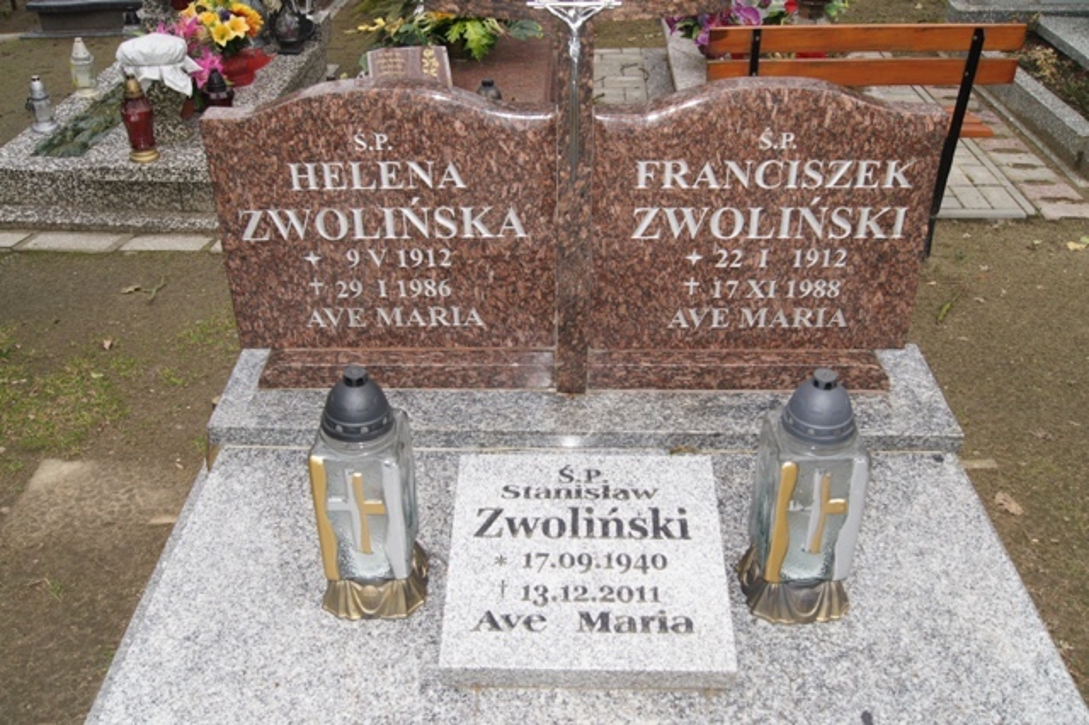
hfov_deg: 57.2
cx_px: 544
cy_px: 362
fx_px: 998
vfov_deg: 39.9
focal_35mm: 33
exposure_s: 1/160
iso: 200
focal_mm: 22
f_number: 8
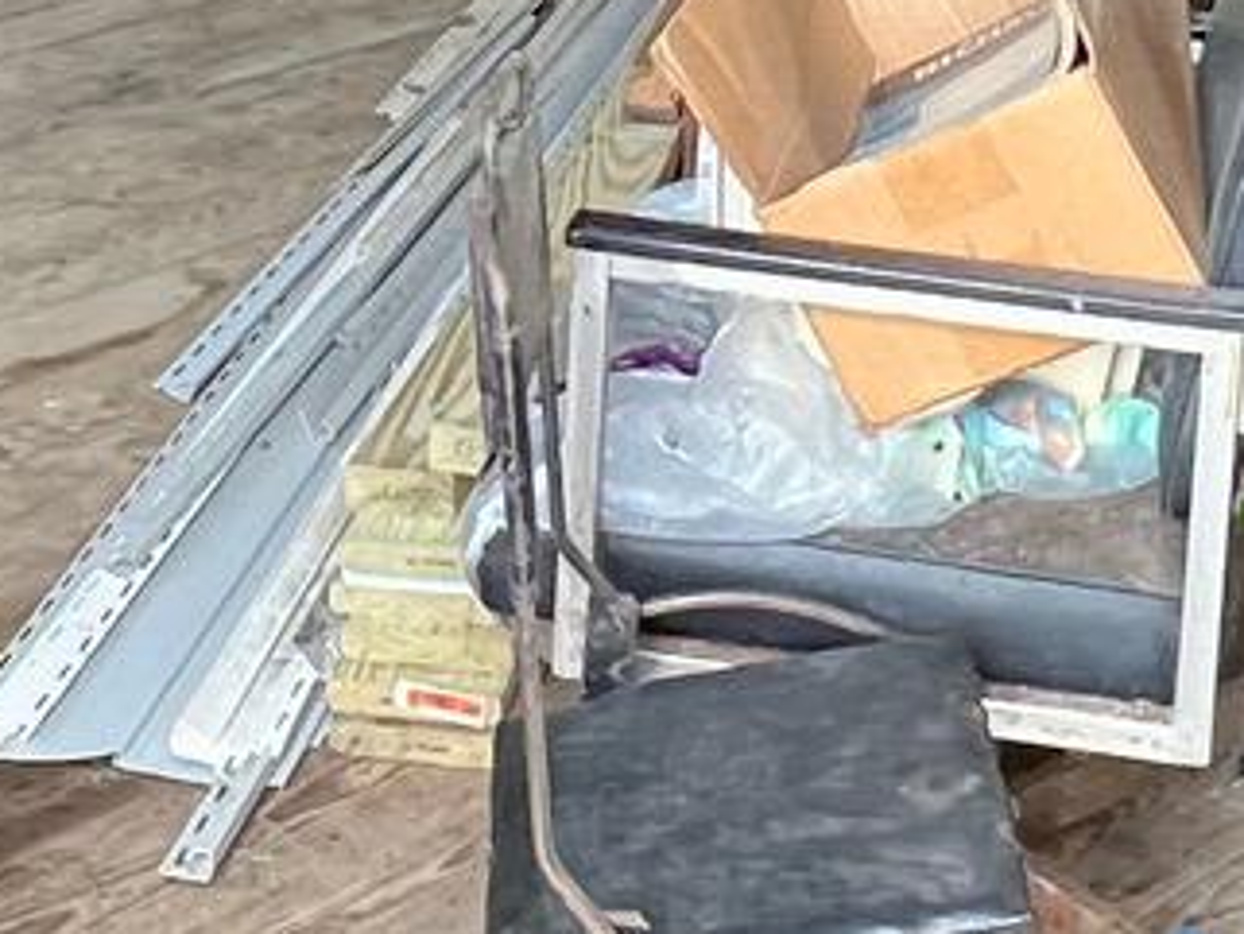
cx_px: 779
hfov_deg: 23.5
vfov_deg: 15.5
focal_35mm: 83
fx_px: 2984
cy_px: -701
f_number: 1.8
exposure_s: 1/60
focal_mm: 1.57
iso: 400
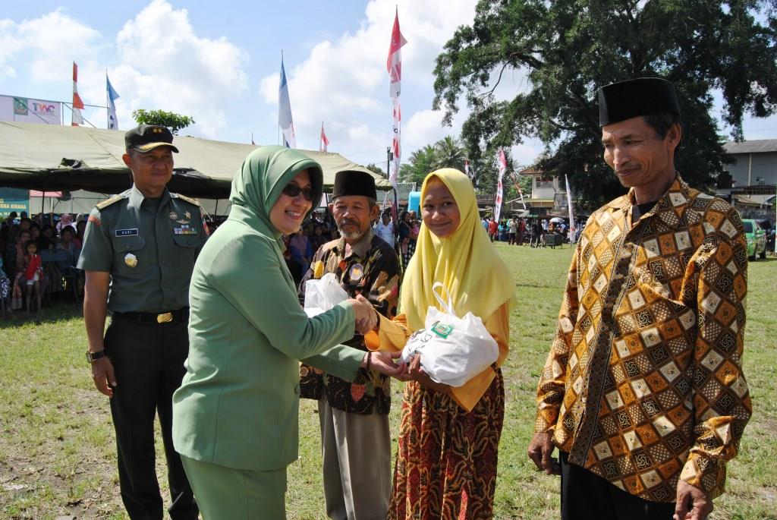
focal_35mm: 28
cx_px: 388
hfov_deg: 64.5
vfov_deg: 45.8
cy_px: 260
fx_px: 616
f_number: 8
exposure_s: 1/250
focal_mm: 19
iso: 100
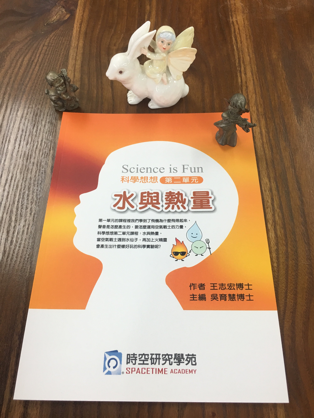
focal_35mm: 29
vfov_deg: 61.7
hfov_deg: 48.2
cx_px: 157
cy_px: 209
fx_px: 351
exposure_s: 1/30
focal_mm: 4.15
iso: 40
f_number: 2.2
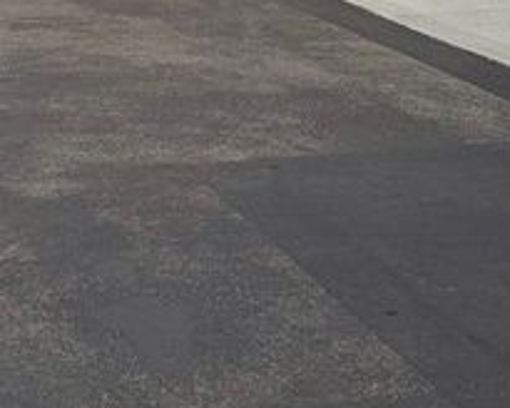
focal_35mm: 76
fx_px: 1147
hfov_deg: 24.4
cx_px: 65
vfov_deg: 15.8
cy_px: -408
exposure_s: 1/7353
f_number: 1.78
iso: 80
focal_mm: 6.76
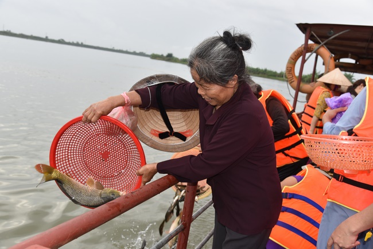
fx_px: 394
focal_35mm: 38
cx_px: 186
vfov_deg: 35.1
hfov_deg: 50.7
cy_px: 124
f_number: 5.6
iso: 100
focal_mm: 38
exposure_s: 1/125
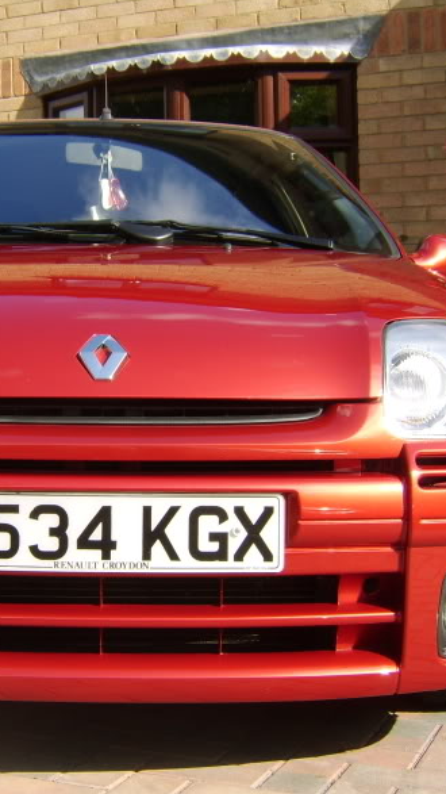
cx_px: 99
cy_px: 390
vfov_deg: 44.6
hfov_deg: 25.6
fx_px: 968
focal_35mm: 46
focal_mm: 8.13
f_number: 5.6
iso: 71
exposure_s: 1/148
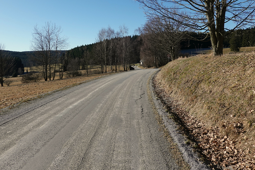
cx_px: 109
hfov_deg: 60.0
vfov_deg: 42.0
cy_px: 62
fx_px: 220
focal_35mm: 31
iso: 125
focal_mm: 9
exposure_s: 1/800
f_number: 4.5
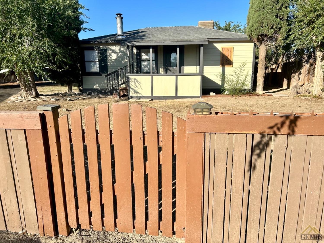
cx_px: 162
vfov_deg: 53.1
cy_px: 122
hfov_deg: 67.3
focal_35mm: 26
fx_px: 243
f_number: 1.5
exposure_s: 1/2994
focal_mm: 5.7
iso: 50
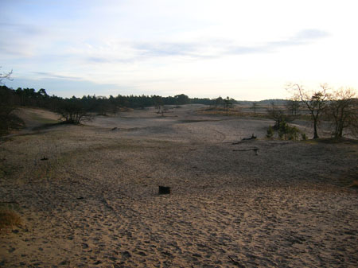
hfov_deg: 54.0
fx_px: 351
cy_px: 134
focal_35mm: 34
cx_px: 179
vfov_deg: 41.8
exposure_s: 1/300
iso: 50
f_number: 2.9
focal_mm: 5.7
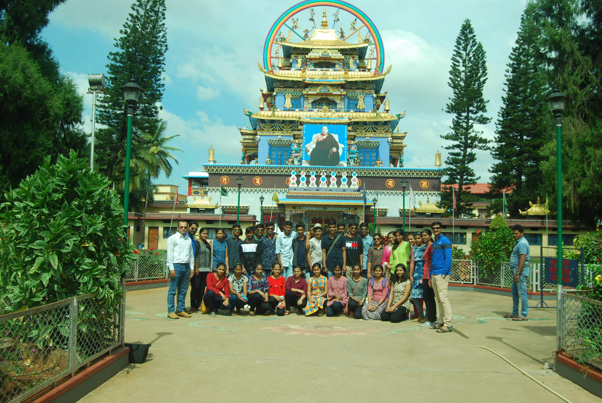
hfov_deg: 57.2
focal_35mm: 33
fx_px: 552
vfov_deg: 40.1
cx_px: 301
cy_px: 202
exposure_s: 1/200
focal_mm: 22
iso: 100
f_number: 7.1
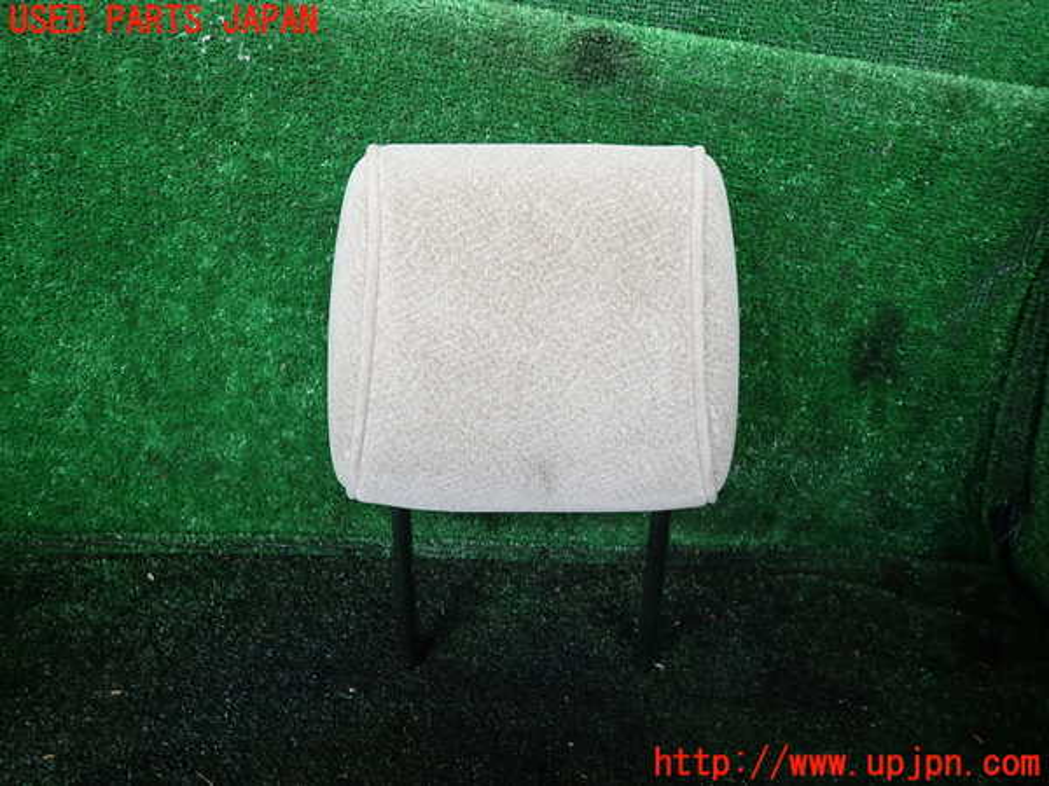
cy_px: 393
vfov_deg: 54.9
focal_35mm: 25
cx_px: 524
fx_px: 758
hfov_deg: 69.4
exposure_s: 1/125
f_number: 2
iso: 100
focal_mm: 4.5
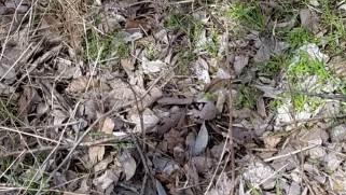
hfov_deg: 16.8
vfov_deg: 8.6
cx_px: 274
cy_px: -300
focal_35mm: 127
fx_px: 1166
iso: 50
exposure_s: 1/768
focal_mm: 4.2
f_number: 1.7
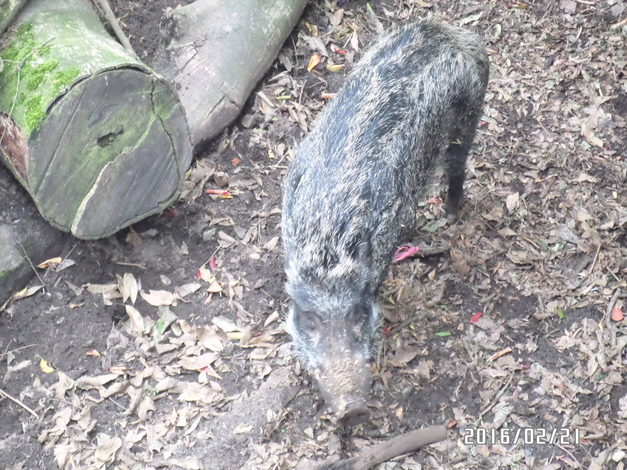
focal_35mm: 110
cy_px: 235
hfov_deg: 17.9
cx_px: 314
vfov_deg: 13.5
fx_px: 1992
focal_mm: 19.8
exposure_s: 1/30
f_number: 5.7
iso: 640
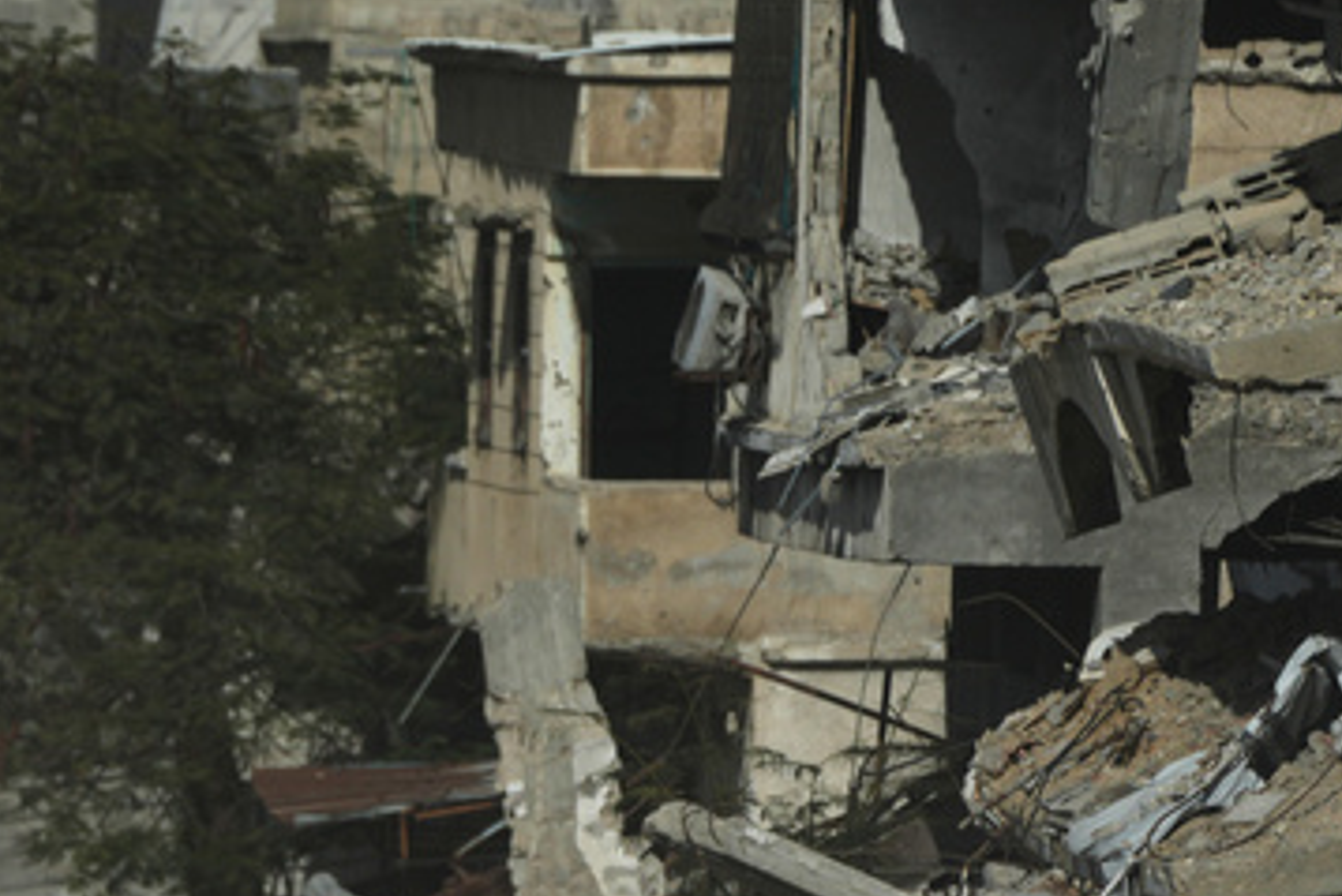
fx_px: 38783
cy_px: 699
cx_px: -109
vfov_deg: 1.3
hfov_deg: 2.0
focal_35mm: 1040
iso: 200
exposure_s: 1/8000
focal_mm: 364
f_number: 5.6
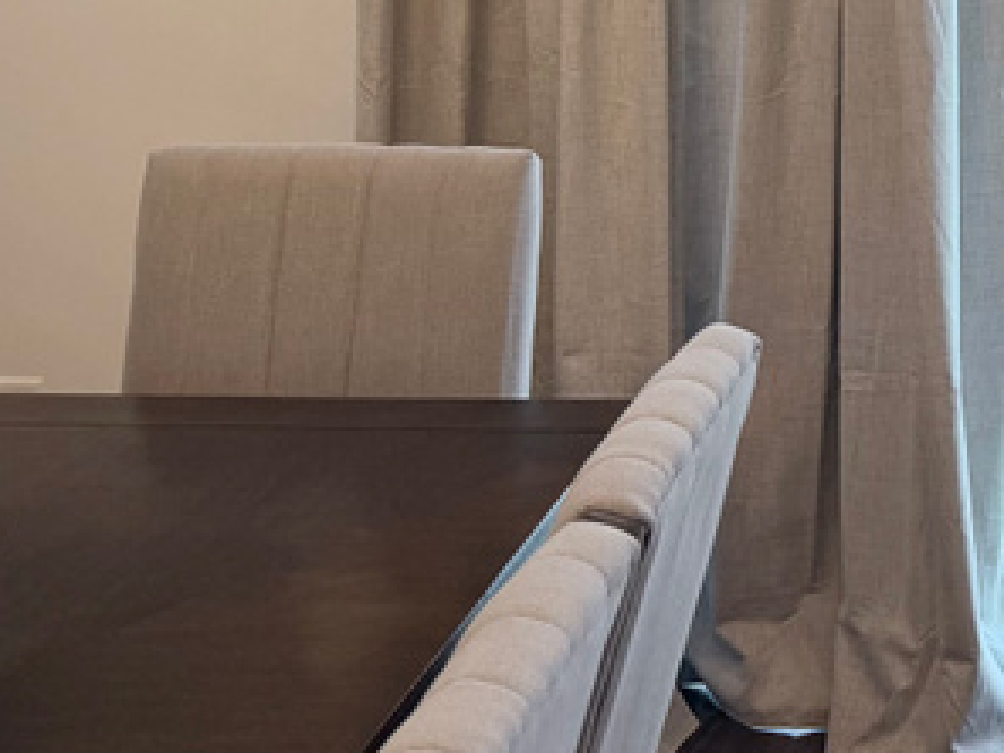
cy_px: -271
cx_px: 1241
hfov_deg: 21.6
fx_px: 2407
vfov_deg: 16.6
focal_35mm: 83
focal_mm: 6.76
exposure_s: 1/172
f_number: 1.78
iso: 80
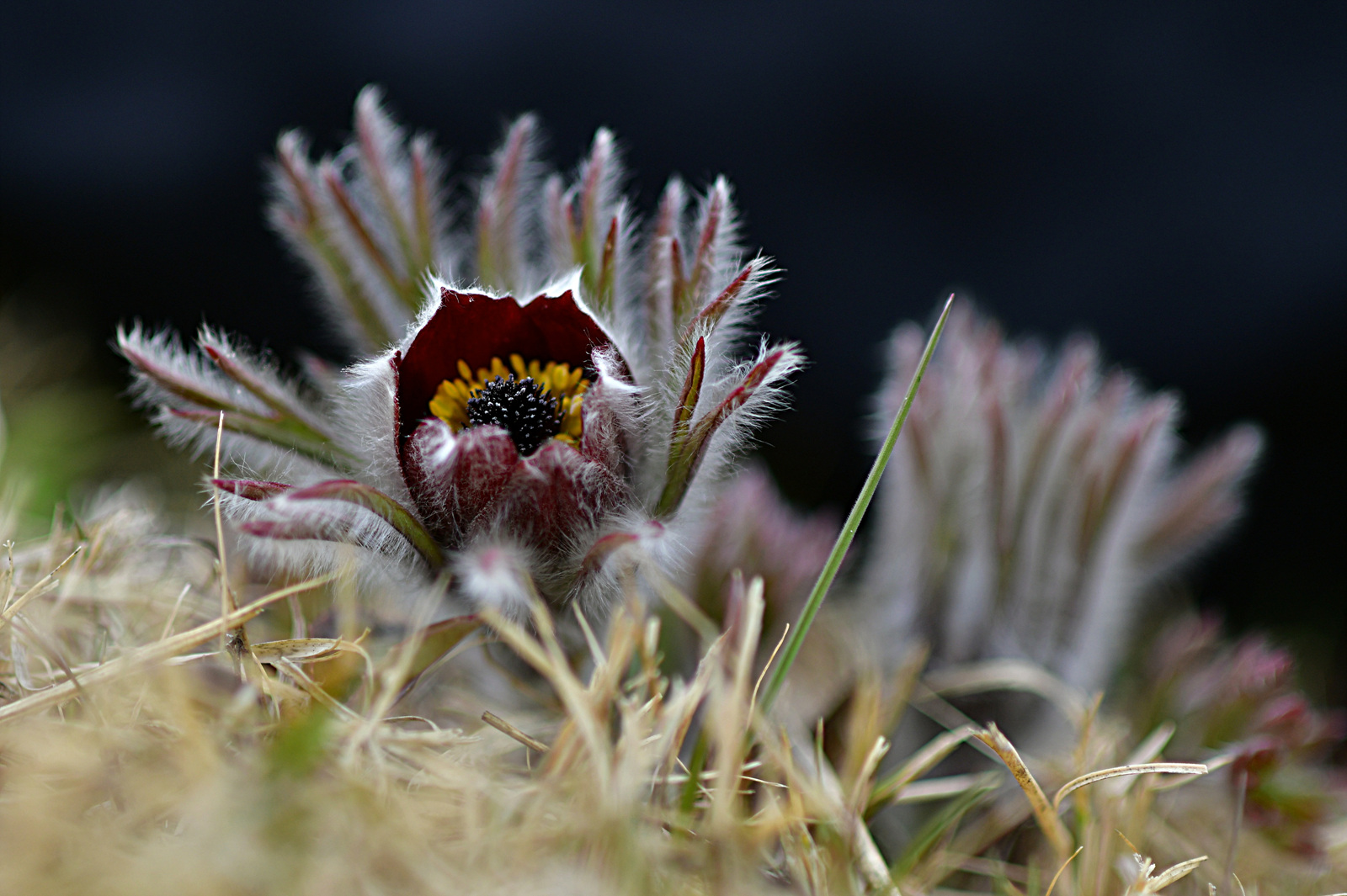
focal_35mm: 157
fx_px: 5871
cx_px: 674
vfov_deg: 8.7
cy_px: 448
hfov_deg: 13.1
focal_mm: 105
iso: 100
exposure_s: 1/1000
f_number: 3.3
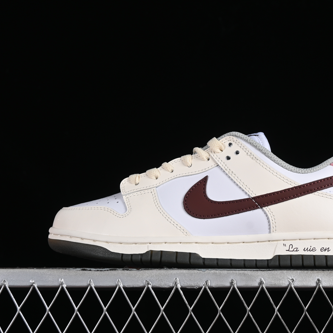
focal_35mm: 96
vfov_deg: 18.1
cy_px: 166
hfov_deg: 18.1
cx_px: 215
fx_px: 1045
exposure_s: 1/80
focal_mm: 50
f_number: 8
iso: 160
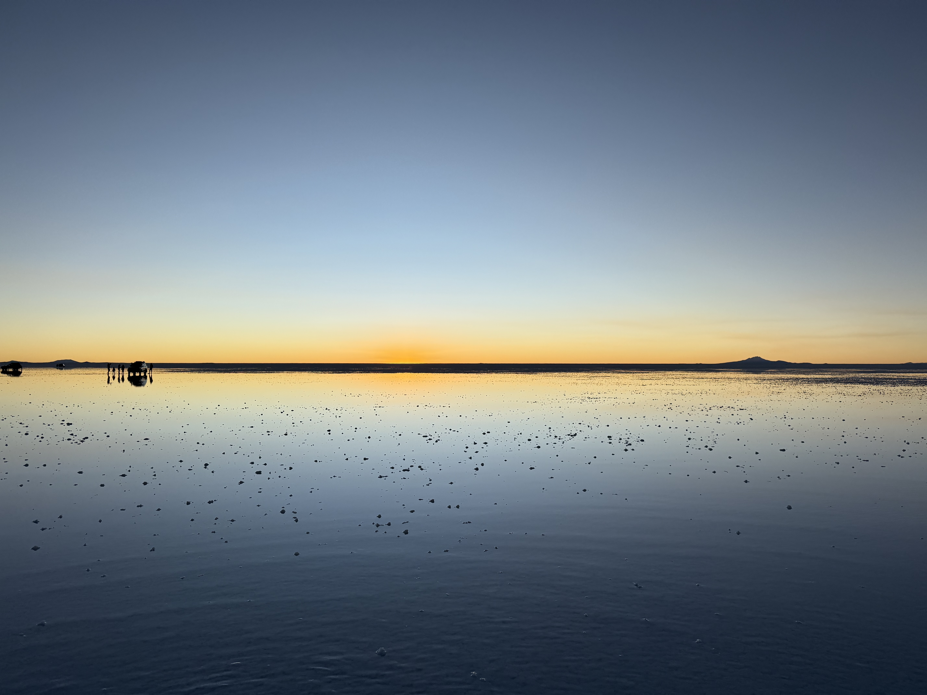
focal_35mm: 24
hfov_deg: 71.6
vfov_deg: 56.8
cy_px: 348
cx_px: 464
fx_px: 643
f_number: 1.78
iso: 80
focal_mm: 6.76
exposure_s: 1/2299
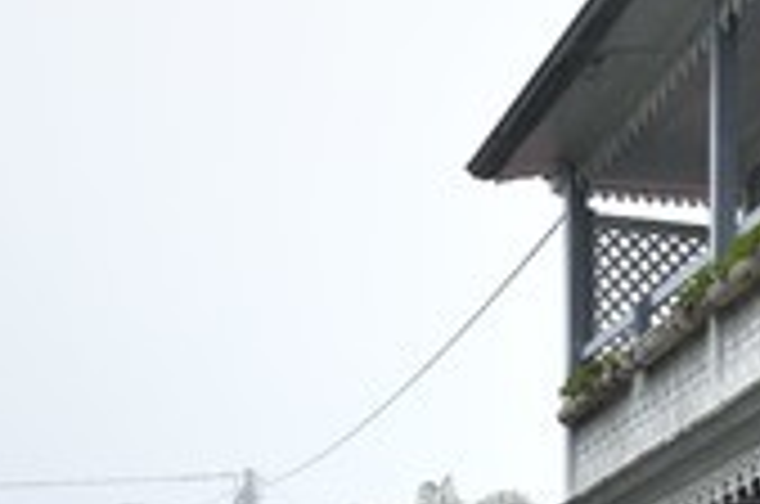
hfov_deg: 17.9
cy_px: 576
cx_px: 731
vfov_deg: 12.0
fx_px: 2360
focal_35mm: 112
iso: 800
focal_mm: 45
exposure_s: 1/50
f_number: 8
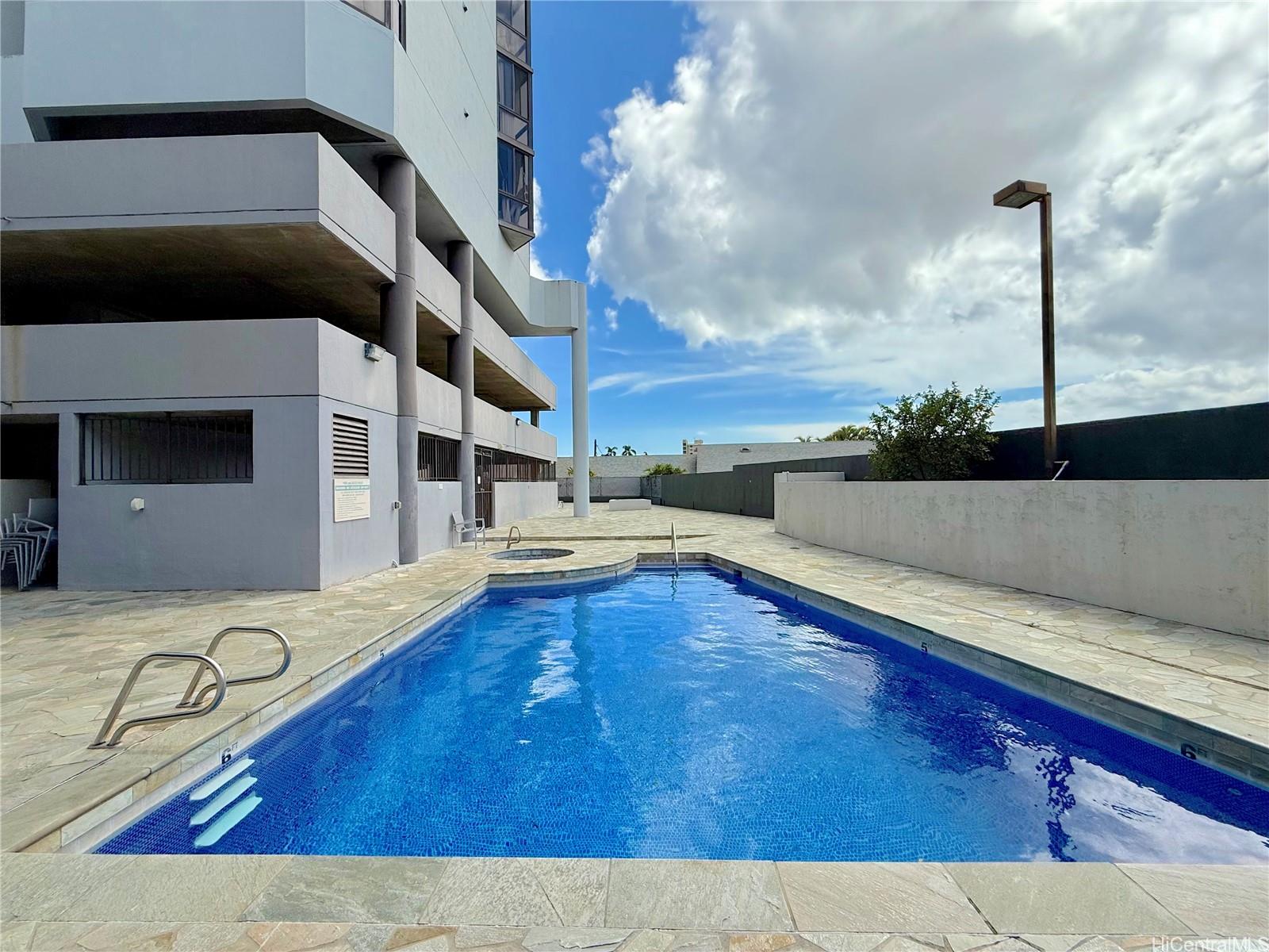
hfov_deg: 102.1
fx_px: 513
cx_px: 634
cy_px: 476
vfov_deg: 85.7
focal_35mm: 14
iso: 50
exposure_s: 1/2506
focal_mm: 2.22
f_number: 2.2
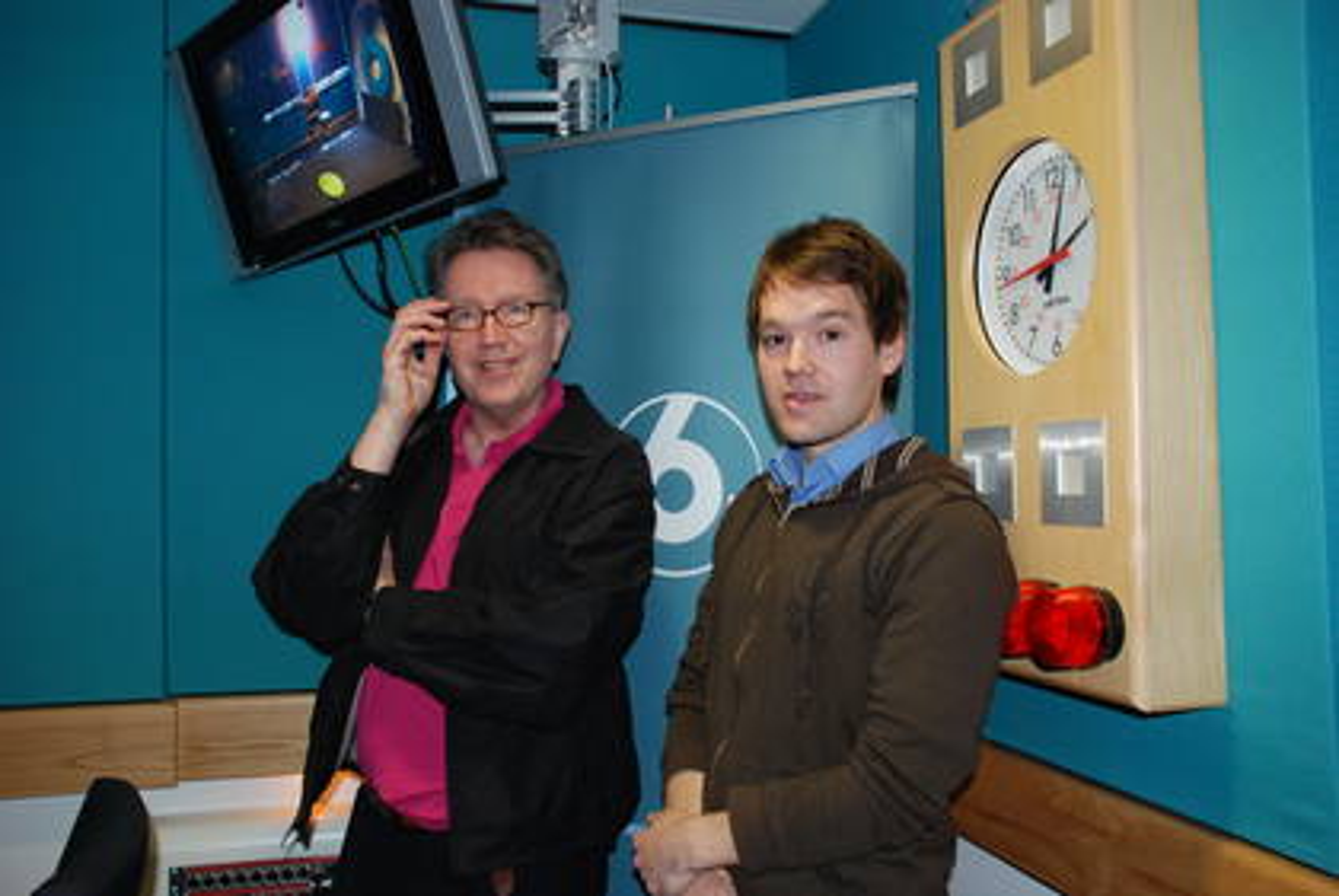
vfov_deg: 43.7
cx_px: 670
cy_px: 448
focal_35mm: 30
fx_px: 1117
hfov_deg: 61.9
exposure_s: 1/60
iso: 800
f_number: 5
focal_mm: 20
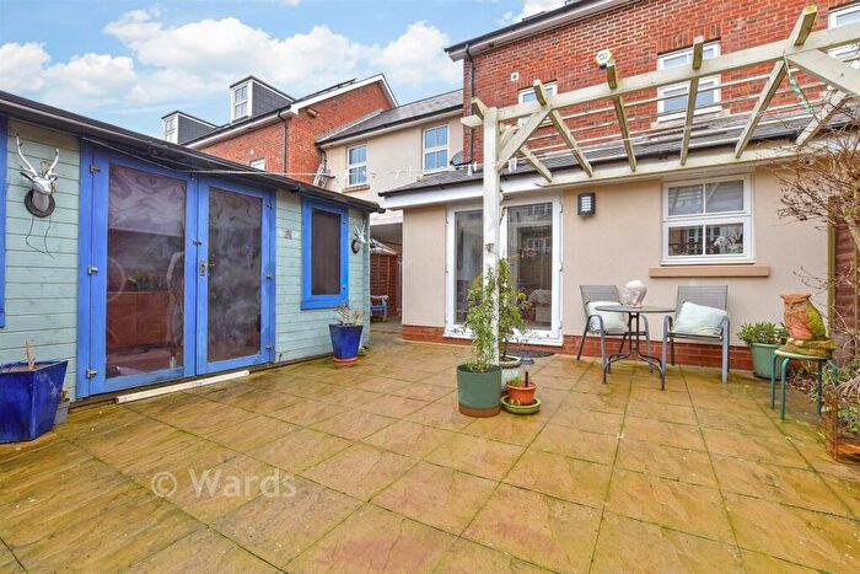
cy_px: 287
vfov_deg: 77.4
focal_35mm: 15
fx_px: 358
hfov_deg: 100.4
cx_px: 430
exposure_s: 1/30
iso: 200
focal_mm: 10
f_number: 8
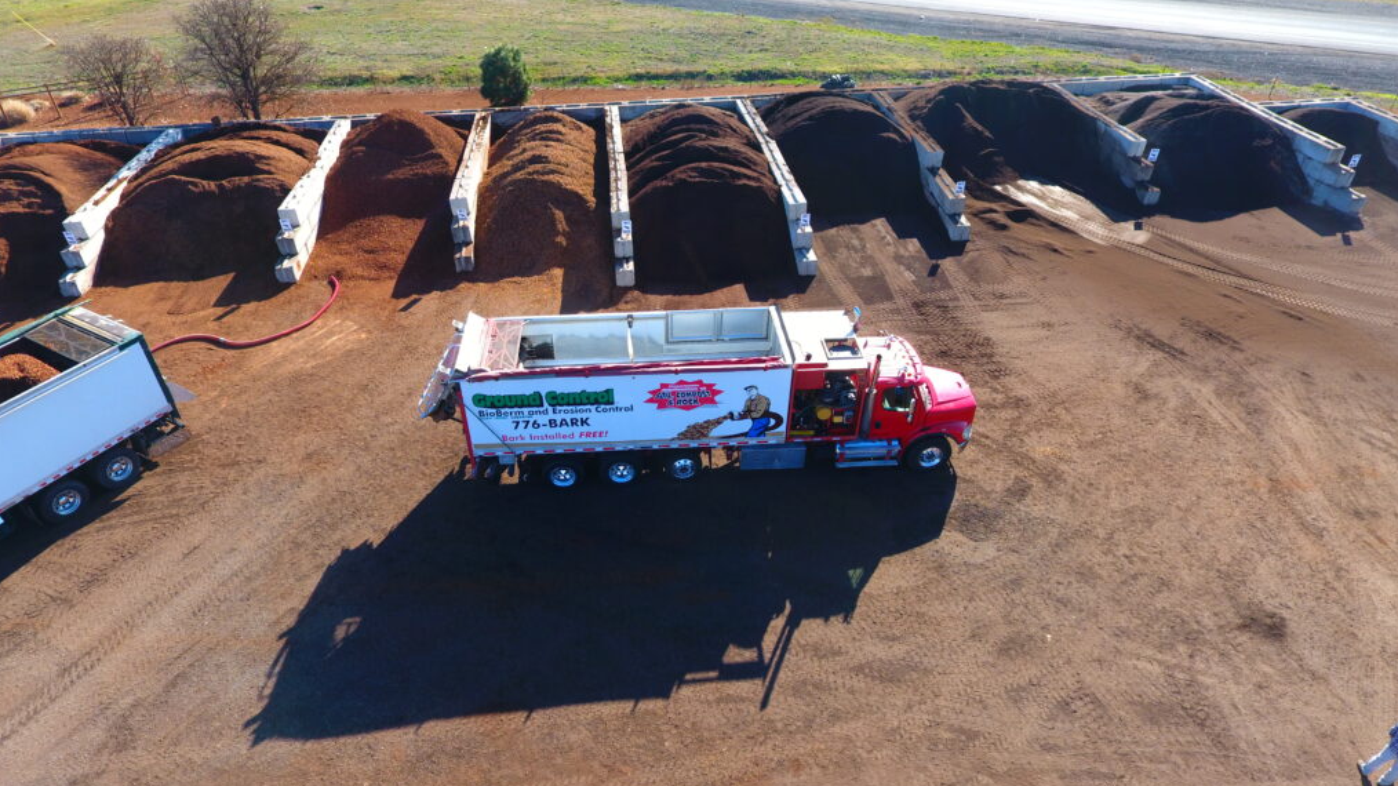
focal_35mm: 22
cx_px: 696
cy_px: 429
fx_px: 815
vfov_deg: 51.4
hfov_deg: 81.2
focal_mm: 3.61
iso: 100
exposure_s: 1/259
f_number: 2.8
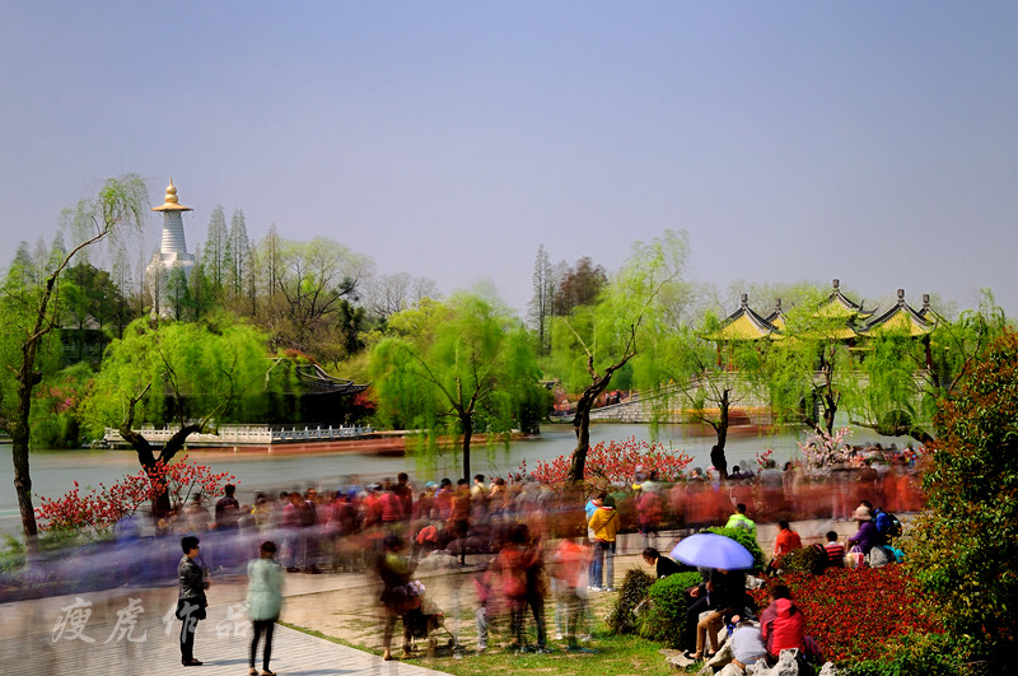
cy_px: 338
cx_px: 509
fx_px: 1610
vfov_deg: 23.7
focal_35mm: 57
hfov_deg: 35.1
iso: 100
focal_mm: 38
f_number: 13
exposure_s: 13
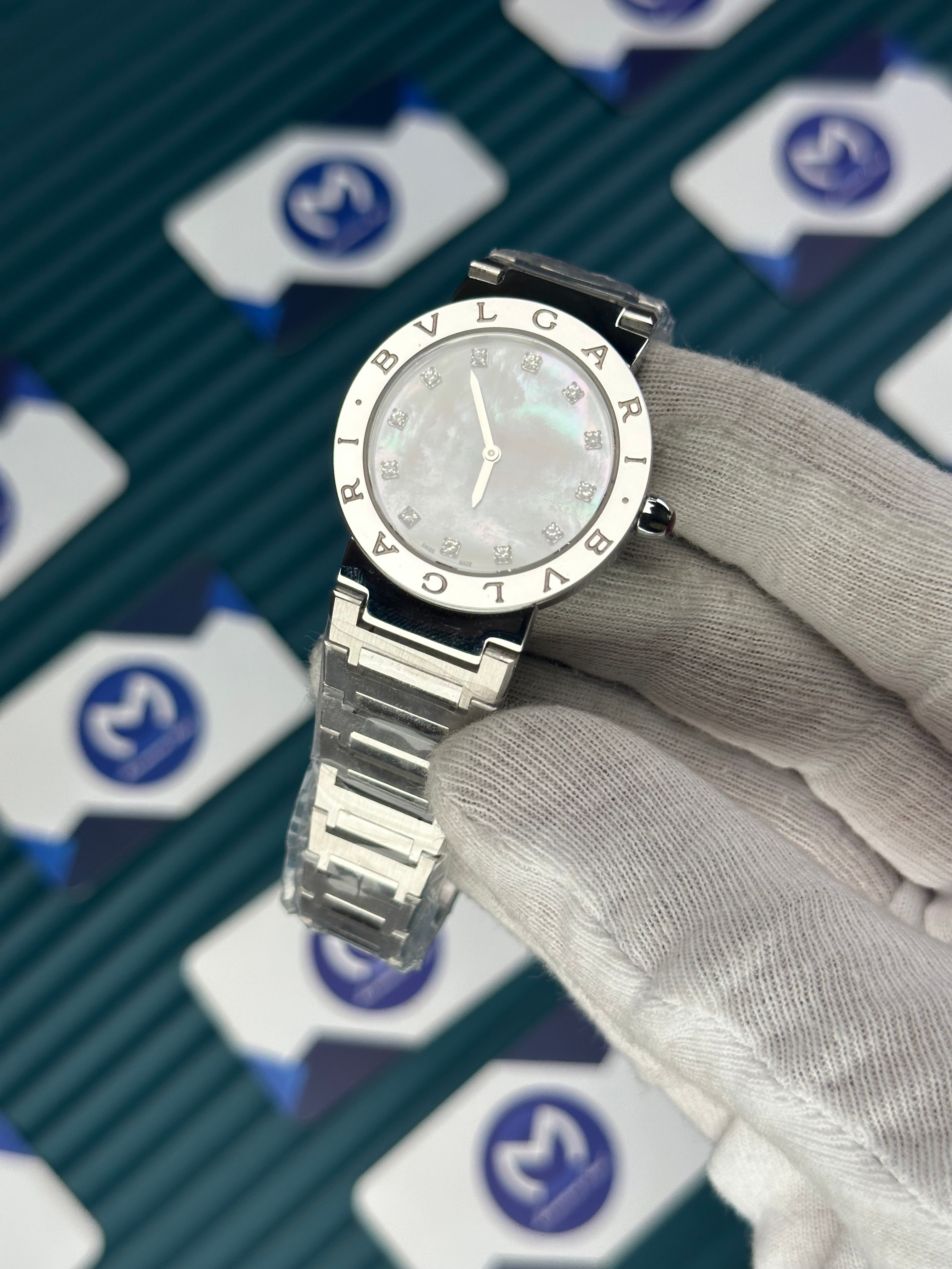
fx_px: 1760
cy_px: 634
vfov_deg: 39.7
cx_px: 476
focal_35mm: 48
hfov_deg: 30.3
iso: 64
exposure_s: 1/1339
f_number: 1.78
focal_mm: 6.86
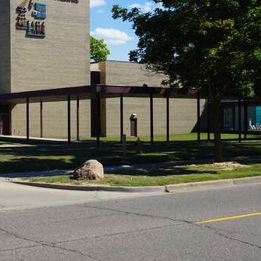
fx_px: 563
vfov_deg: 26.1
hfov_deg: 25.6
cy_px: 132
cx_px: 47
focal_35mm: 66
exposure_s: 1/125
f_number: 11
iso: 100
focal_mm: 23
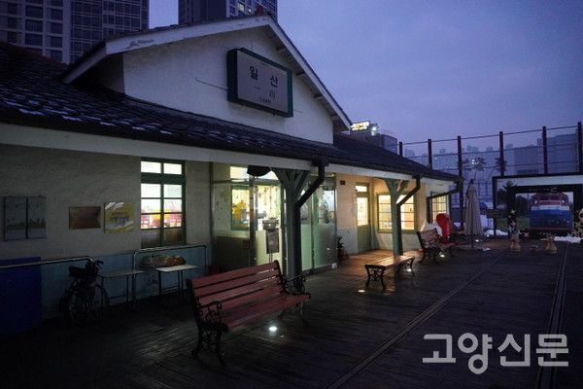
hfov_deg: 73.7
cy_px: 194
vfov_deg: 53.1
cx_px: 292
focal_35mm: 24
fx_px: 389
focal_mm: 16
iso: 6400
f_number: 3.5
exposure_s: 1/160
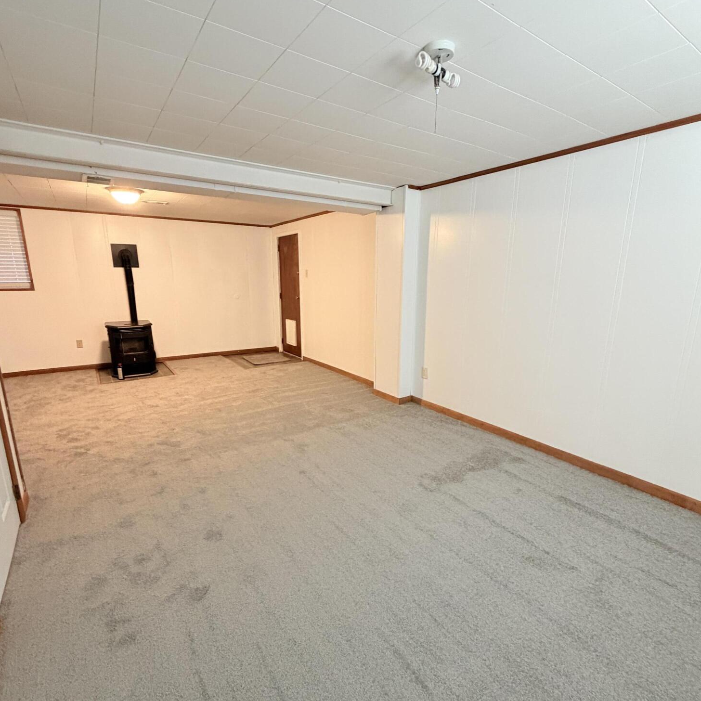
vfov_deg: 83.9
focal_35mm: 17
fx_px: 389
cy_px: 368
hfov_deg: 84.0
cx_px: 352
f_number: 2.2
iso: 400
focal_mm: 2.22
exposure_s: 1/60
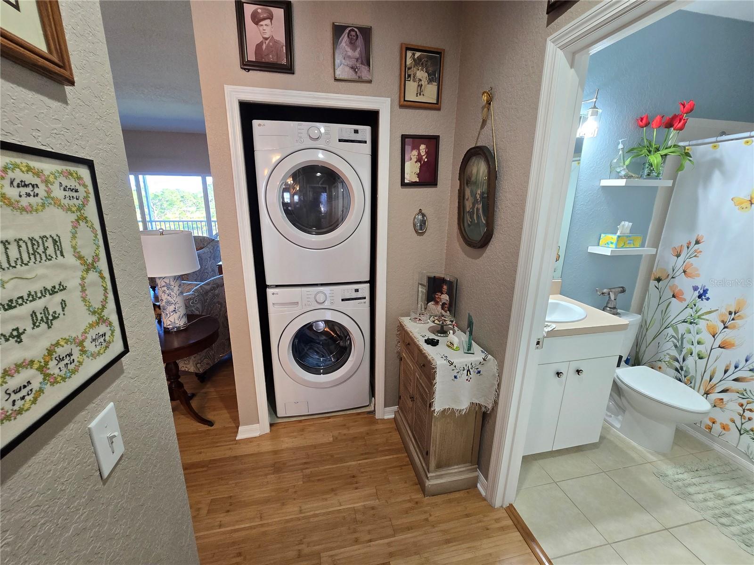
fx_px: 283
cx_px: 377
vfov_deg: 89.9
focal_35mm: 13
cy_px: 282
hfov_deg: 106.2
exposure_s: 1/60
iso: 200
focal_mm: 2.2
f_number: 2.2
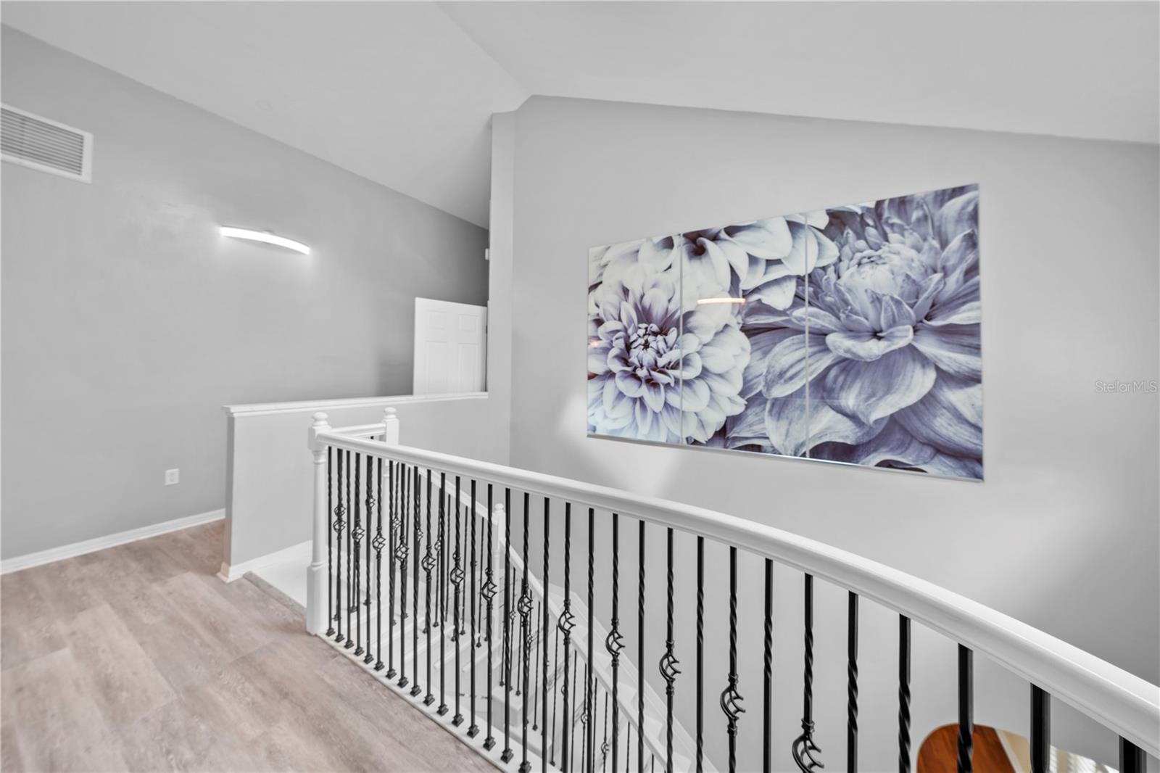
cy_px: 386
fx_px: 387
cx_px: 580
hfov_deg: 112.6
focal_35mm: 12
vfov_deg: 90.0
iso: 100
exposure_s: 1.6
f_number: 9
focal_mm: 12
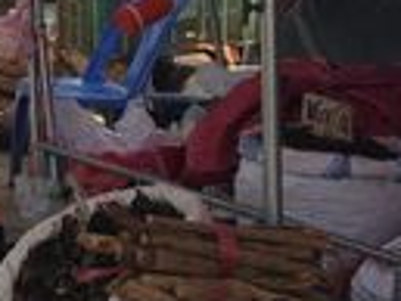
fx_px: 1925
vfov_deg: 9.0
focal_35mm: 166
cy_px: 147
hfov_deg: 10.8
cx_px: -406
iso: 50
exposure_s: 1/609
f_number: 2.4
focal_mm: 4.12
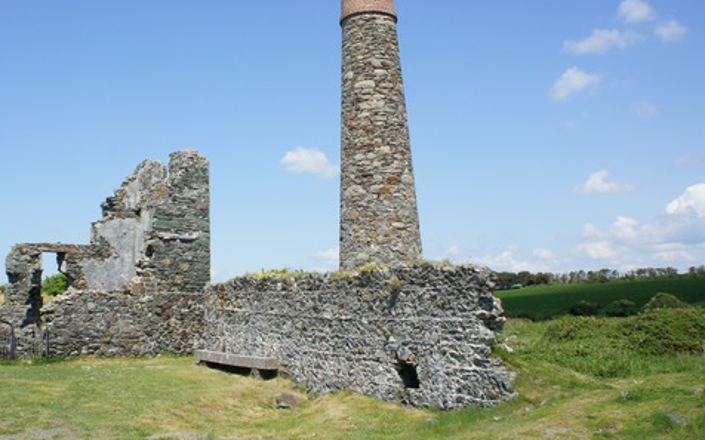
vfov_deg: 34.3
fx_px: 711
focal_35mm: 37
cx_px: 249
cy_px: 170
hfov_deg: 52.0
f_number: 11
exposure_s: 1/250
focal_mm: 18
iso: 200
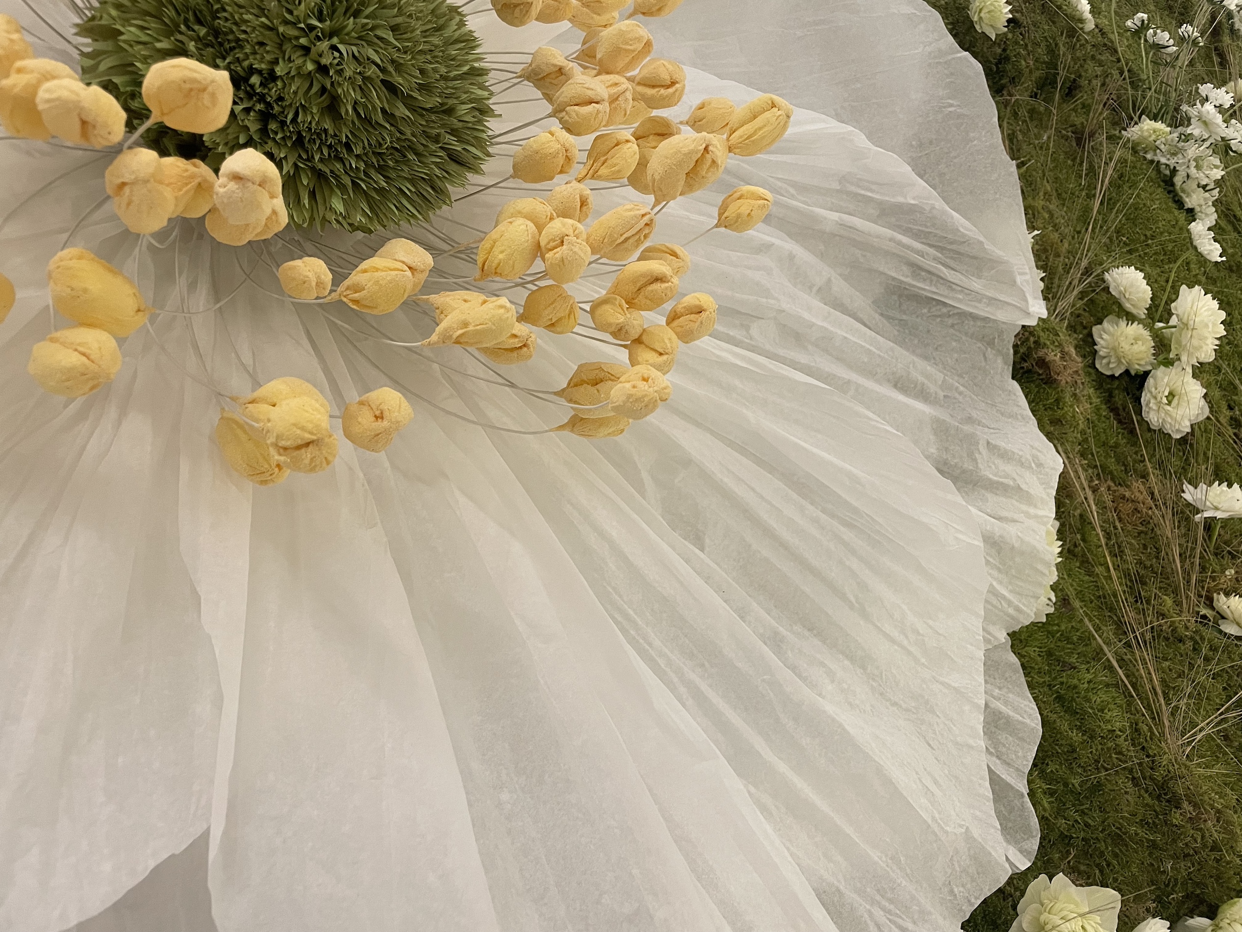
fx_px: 933
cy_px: 466
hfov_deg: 67.3
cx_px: 621
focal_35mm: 26
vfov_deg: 53.1
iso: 250
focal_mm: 4.2
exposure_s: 1/58
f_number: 1.6
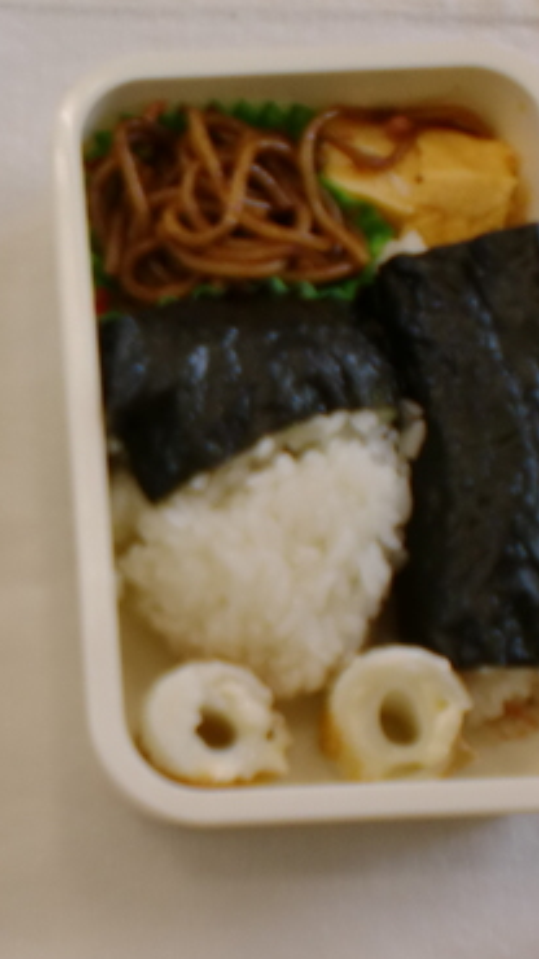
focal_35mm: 66
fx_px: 1678
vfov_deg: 31.8
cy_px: 578
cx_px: -101
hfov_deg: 17.4
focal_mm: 6.3
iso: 64
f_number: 3.1
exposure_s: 1/80
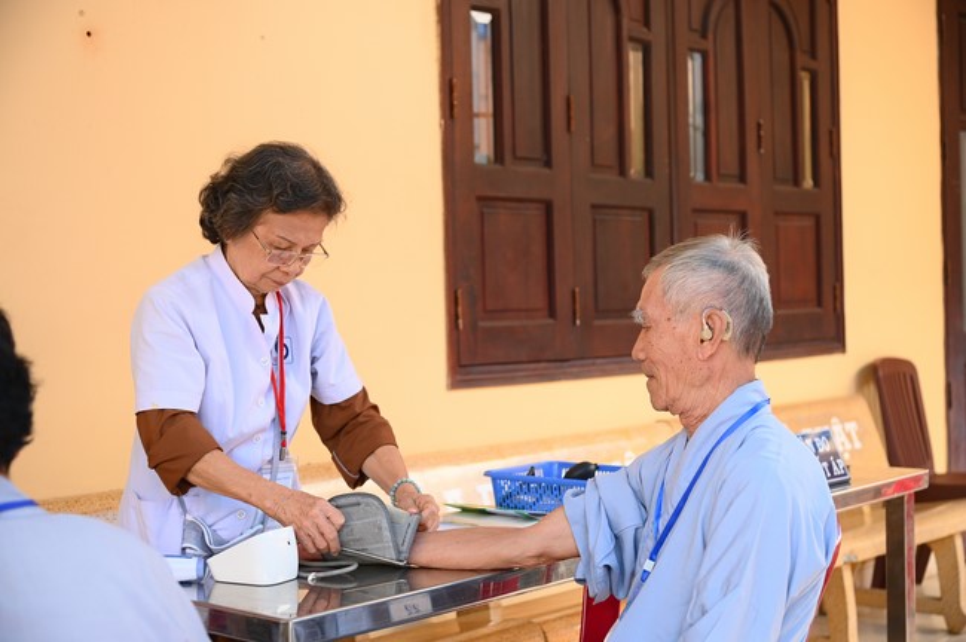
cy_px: 321
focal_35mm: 55
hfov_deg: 36.3
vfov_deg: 24.6
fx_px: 1474
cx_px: 483
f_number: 4
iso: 1250
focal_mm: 55
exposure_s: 1/320
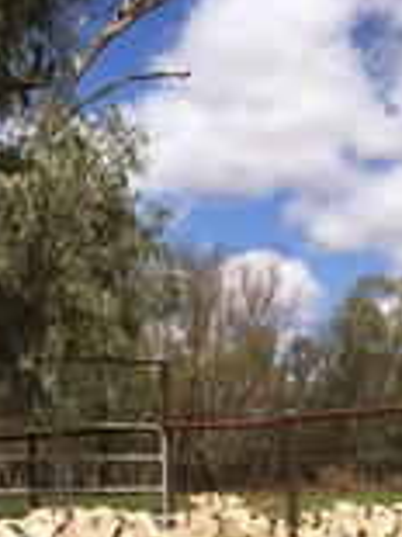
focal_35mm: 75
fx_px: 1163
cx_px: 267
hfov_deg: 19.6
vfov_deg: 23.6
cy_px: 658
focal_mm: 4.15
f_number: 2.2
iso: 25
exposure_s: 1/2653
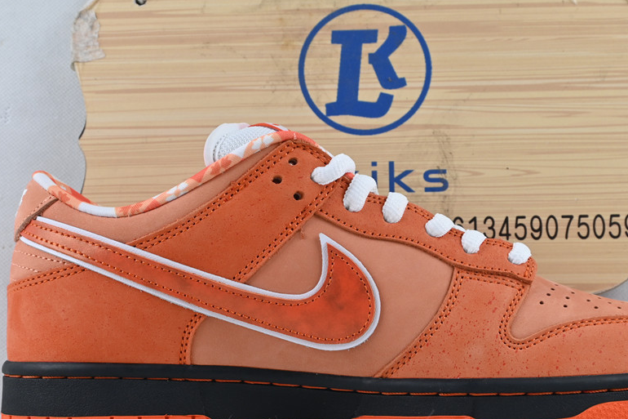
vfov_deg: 20.0
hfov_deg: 29.7
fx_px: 1182
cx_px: 340
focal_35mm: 68
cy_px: 292
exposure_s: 1/30
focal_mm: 29
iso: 100
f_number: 7.1
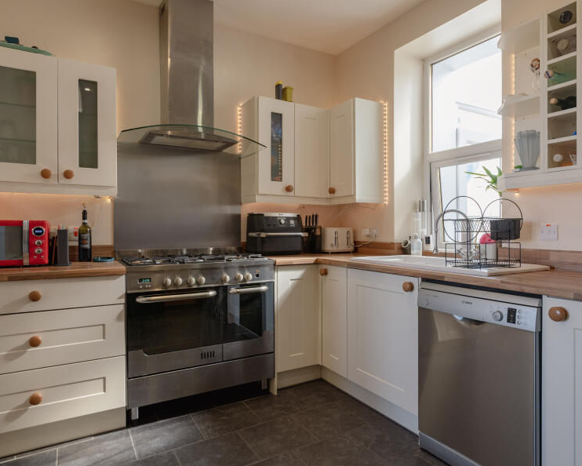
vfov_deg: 63.1
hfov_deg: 74.9
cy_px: 218
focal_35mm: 22
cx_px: 313
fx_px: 379
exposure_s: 1/30
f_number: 8
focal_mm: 17
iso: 400
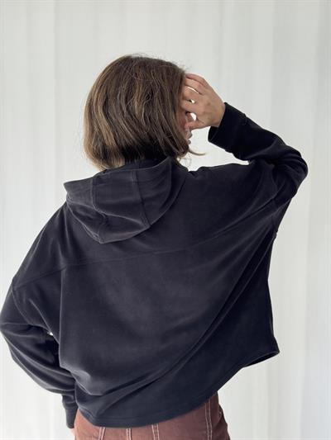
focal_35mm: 48
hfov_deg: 30.3
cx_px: 166
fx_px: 612
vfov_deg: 39.6
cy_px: 220
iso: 64
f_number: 1.78
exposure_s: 1/255
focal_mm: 6.76
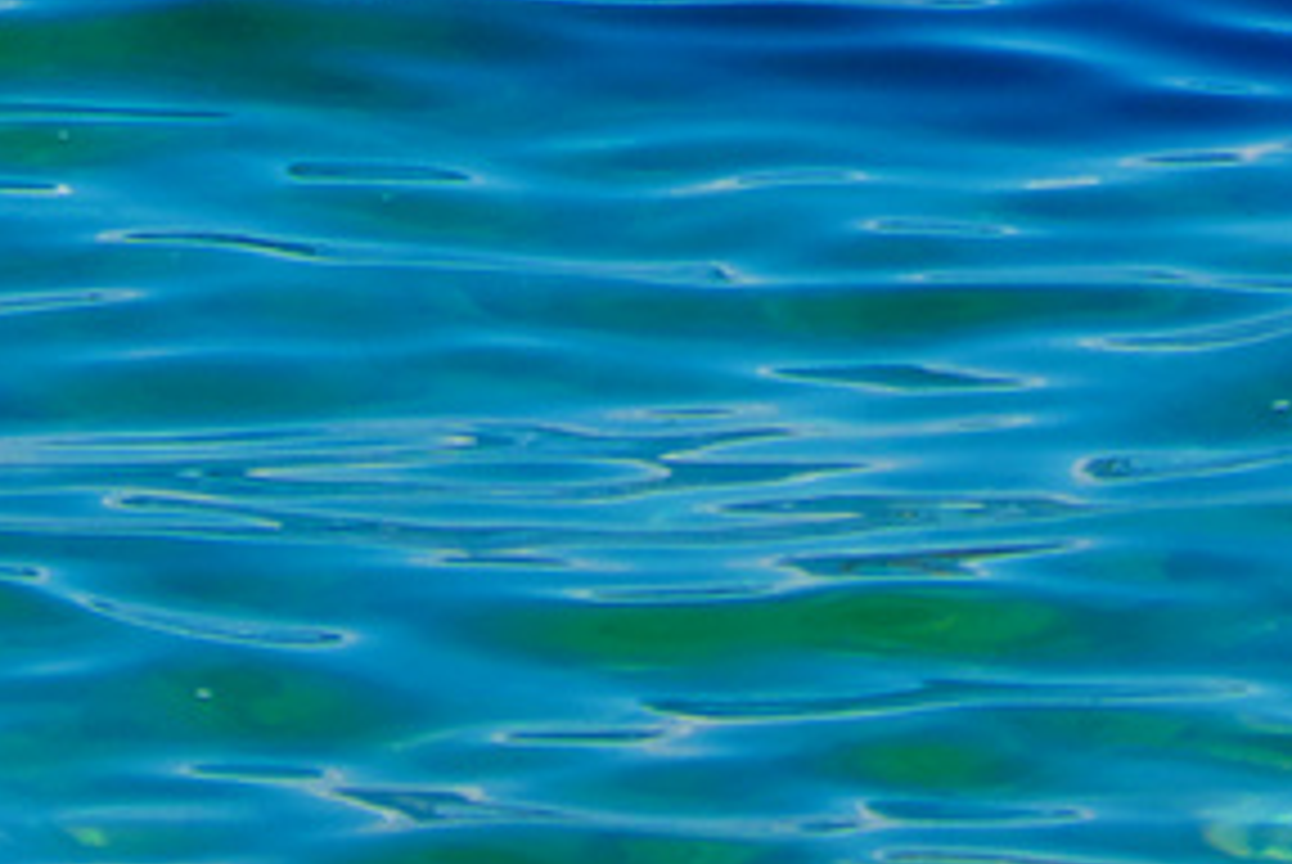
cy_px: -1382
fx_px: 16813
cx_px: 968
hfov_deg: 4.4
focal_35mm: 468
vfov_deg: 2.9
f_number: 8
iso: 200
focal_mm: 55
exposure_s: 1/420
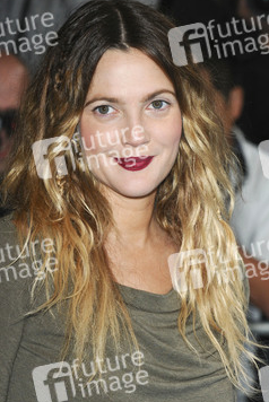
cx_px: 124
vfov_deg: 14.1
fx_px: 1622
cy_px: 209
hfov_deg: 9.5
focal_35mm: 145
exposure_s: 1/250
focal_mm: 86
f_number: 5.6
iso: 400
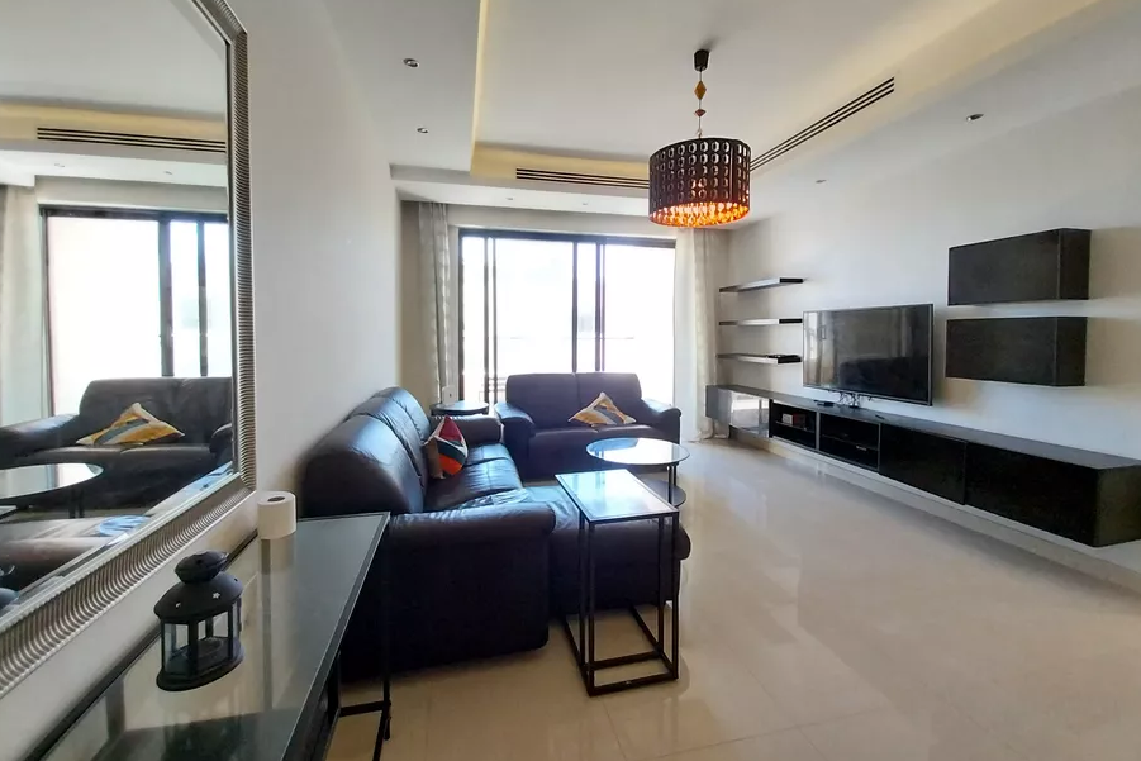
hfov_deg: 104.2
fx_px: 444
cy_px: 349
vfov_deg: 81.1
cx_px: 579
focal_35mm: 14
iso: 125
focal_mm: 1.3
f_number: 2.2
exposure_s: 1/50
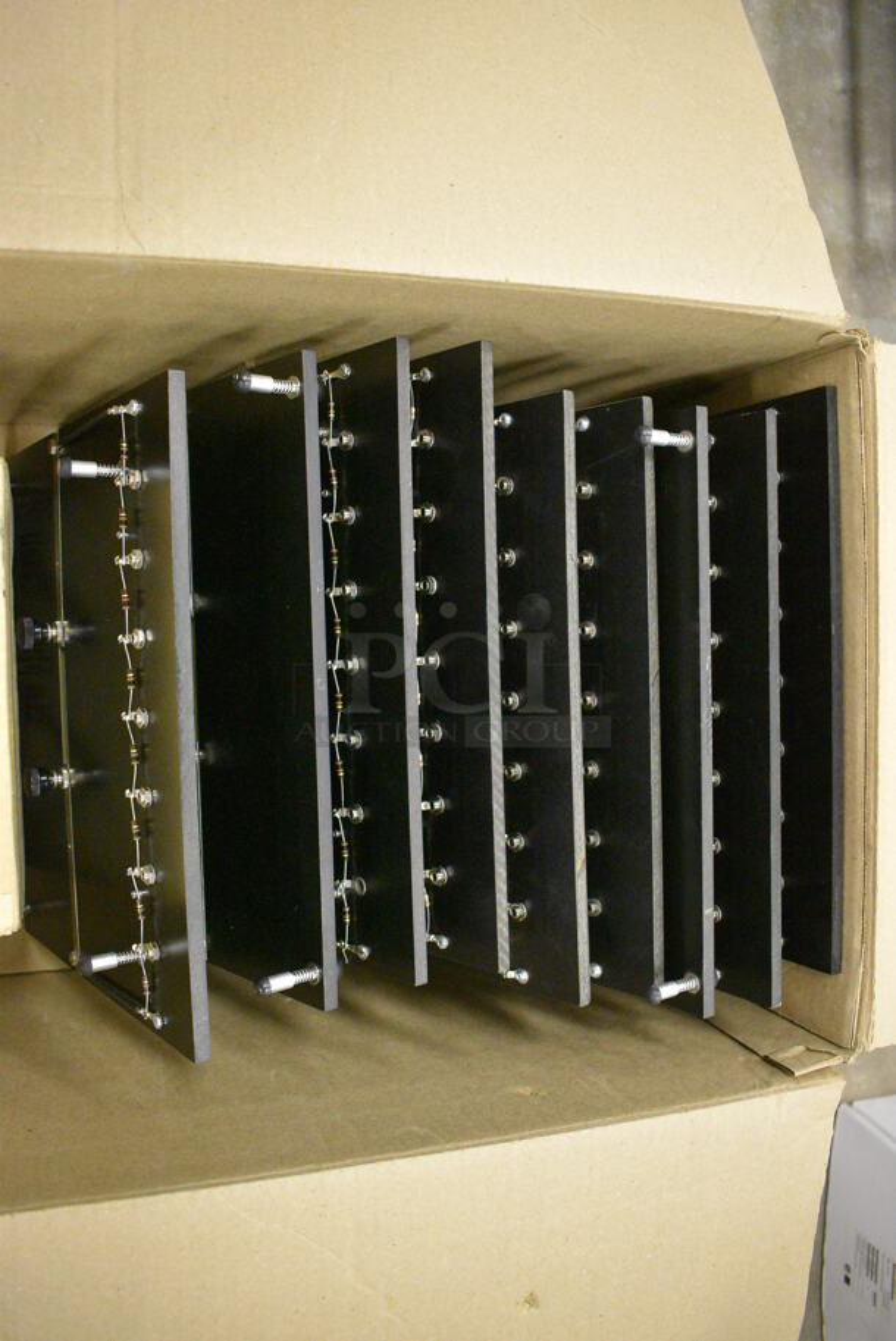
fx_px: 1118
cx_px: 448
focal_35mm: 30
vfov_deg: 61.9
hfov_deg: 43.7
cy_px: 670
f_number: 3.5
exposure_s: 1/125
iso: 5600
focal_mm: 20
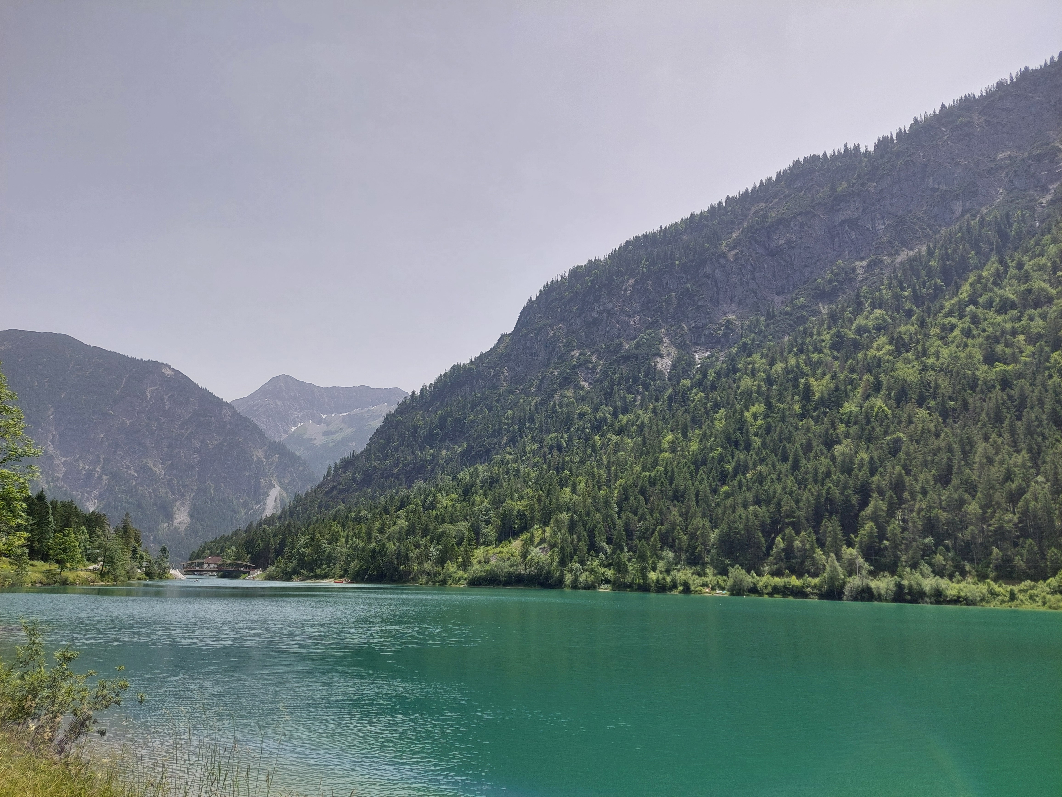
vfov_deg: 54.9
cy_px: 398
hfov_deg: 69.4
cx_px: 531
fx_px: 767
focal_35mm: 25
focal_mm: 5.23
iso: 40
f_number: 1.8
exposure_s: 1/1622
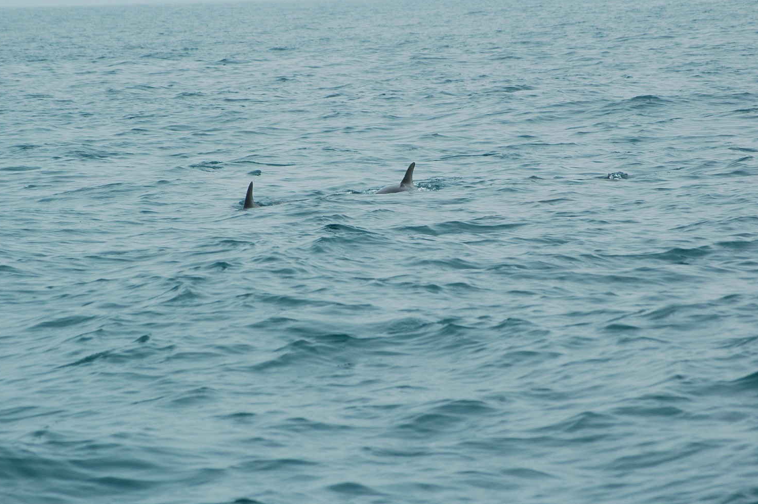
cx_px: 378
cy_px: 255
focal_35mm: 305
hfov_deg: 6.8
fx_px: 6417
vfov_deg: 4.5
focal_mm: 200
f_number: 10
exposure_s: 1/500
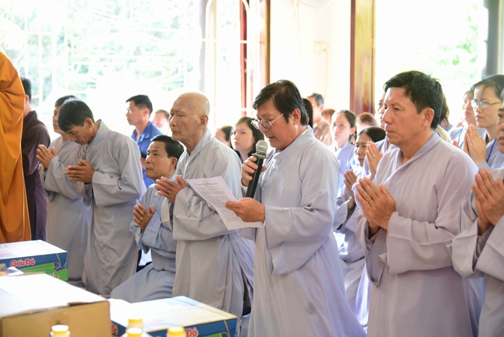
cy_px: 168
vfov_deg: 21.9
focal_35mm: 62
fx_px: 868
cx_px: 252
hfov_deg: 32.4
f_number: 4
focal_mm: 62
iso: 1600
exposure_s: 1/40
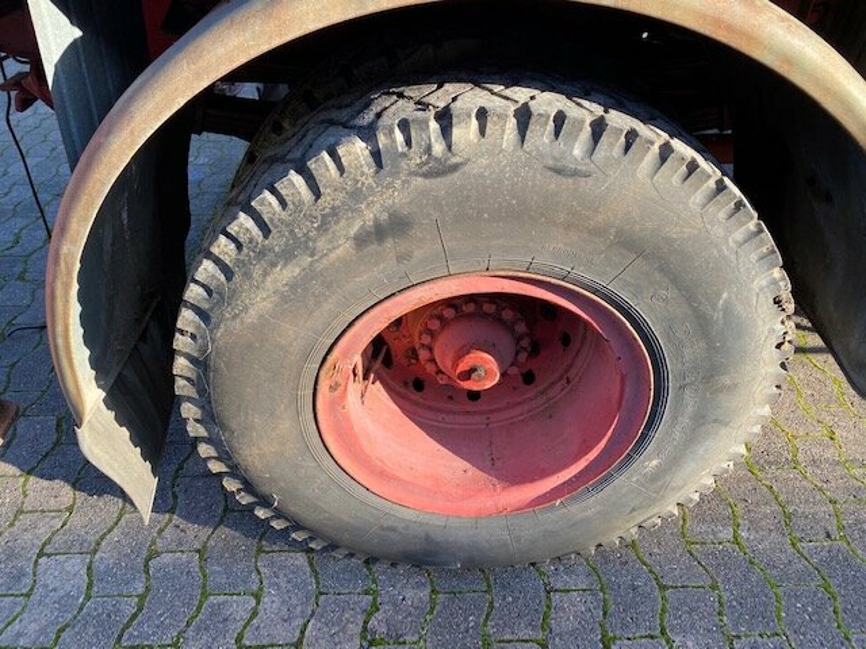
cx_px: 433
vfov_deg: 53.1
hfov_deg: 67.3
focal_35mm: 26
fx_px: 650
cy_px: 324
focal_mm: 4.25
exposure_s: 1/285
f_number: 1.8
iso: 32
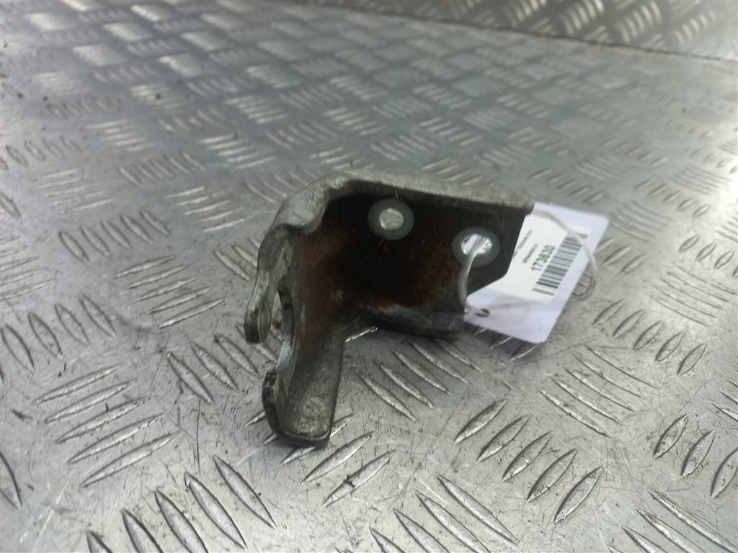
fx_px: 533
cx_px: 369
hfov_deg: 69.4
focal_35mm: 25
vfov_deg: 54.9
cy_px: 276
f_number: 1.8
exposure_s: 1/50
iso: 64
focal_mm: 4.6
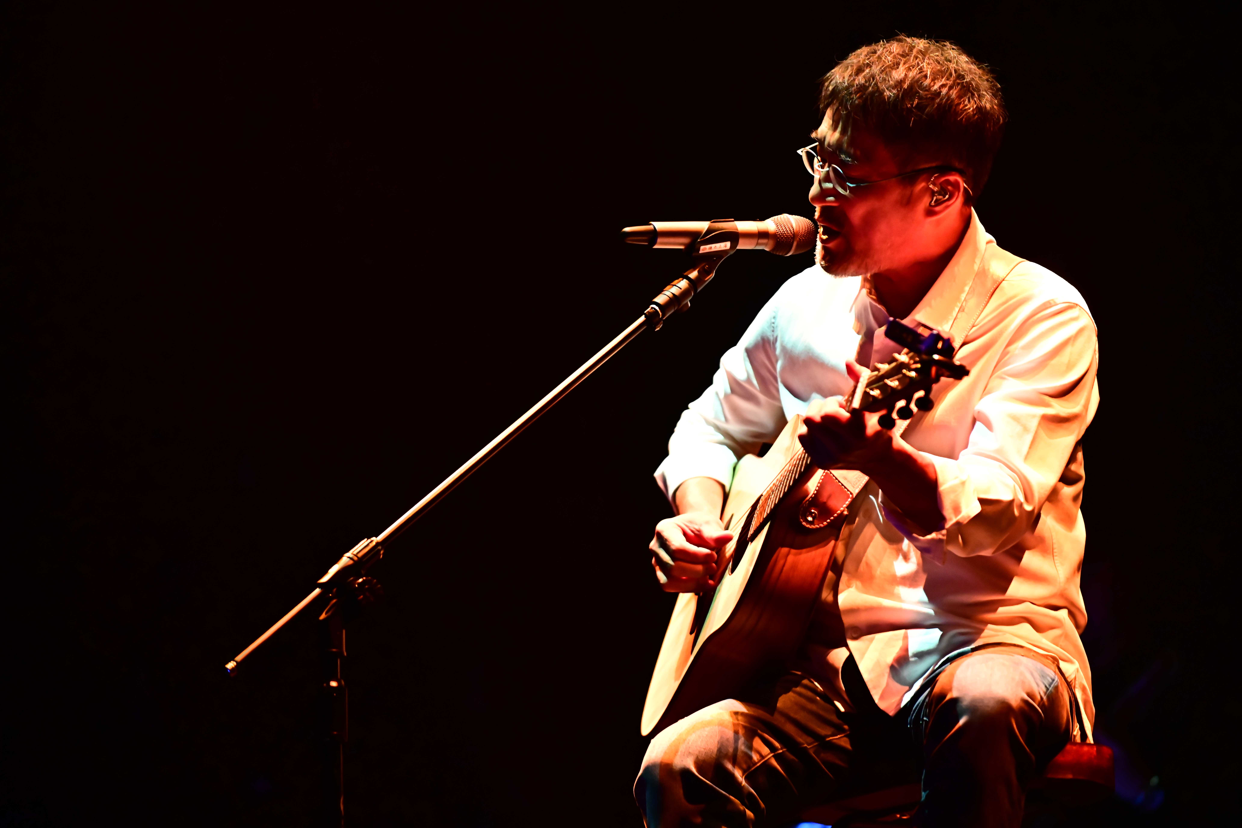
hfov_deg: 10.3
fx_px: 6899
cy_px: 414
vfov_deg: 6.9
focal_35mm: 200
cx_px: 621
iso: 4000
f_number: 2.8
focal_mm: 200
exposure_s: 1/125
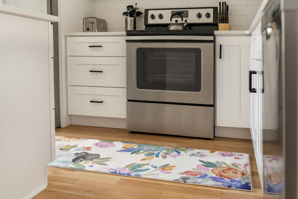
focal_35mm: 34
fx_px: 281
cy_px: 100
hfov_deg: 55.8
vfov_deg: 38.9
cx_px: 149
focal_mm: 34
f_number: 2.8
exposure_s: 1/40
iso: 640
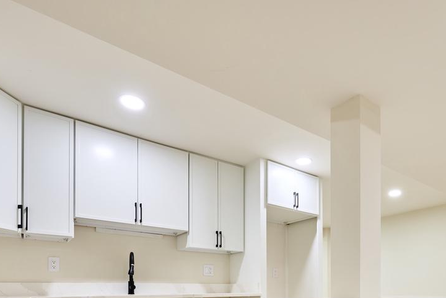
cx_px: 279
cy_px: 297
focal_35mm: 24
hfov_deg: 72.5
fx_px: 297
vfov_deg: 45.1
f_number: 7.1
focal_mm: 12
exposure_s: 1/6
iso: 64
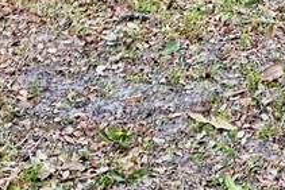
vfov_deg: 6.5
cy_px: -509
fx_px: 1434
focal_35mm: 181
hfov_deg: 11.1
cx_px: 340
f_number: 1.8
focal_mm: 5.4
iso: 64
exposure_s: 1/180
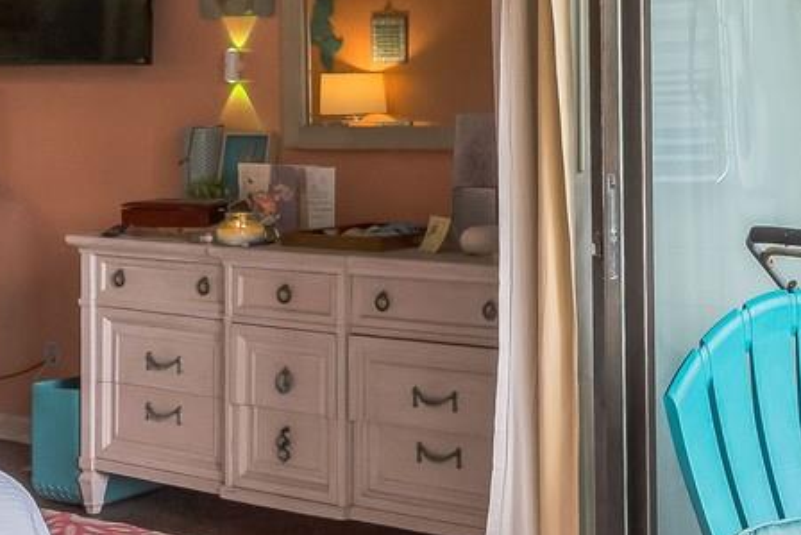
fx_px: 1424
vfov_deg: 21.2
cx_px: 699
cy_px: 174
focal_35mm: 64
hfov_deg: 30.2
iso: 800
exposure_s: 1/80
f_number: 8
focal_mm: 14
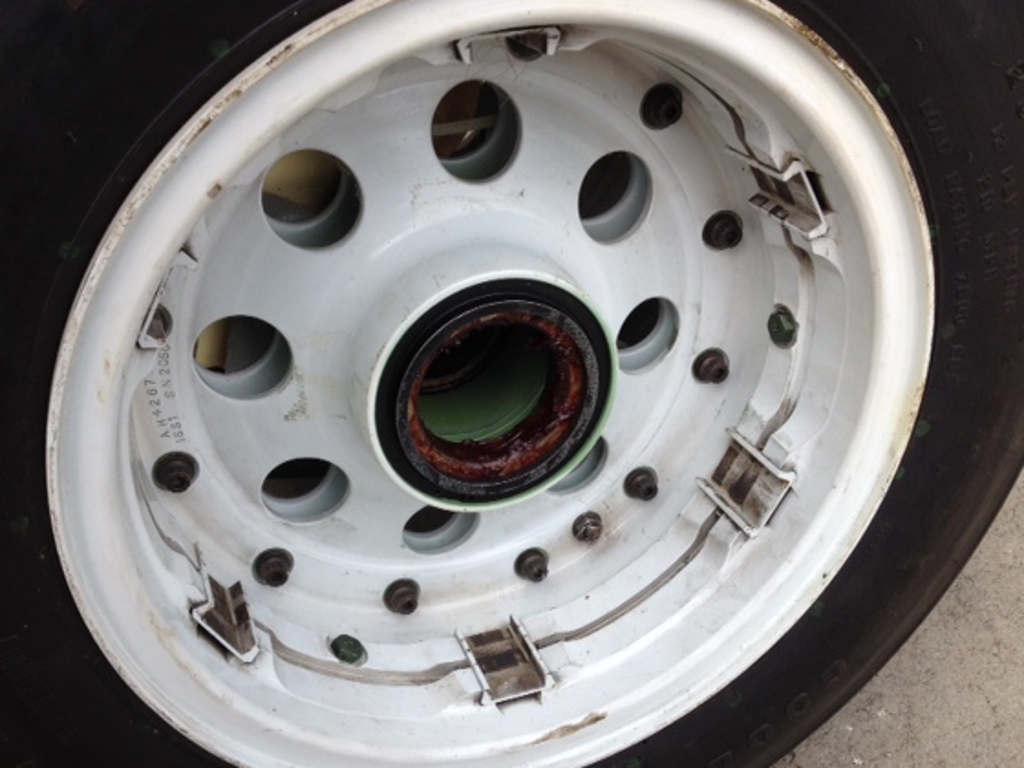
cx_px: 481
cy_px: 428
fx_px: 1183
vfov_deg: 35.9
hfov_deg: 46.8
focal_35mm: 40
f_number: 2.4
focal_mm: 4.28
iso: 50
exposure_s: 1/627
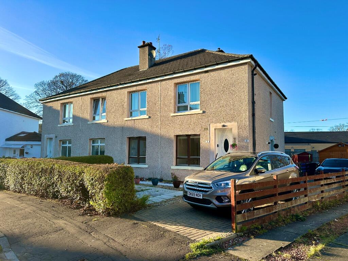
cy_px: 130
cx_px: 174
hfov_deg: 71.6
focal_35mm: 24
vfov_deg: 56.8
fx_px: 241
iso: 80
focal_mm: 6.86
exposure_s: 1/1721
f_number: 1.78
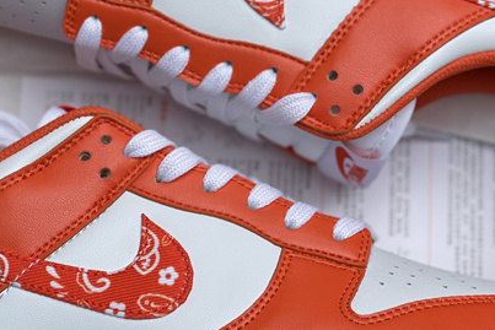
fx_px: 1678
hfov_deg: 16.8
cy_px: 115
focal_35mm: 122
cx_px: 205
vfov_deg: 11.2
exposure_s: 1/336
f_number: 2.2
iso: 32
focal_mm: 7.5
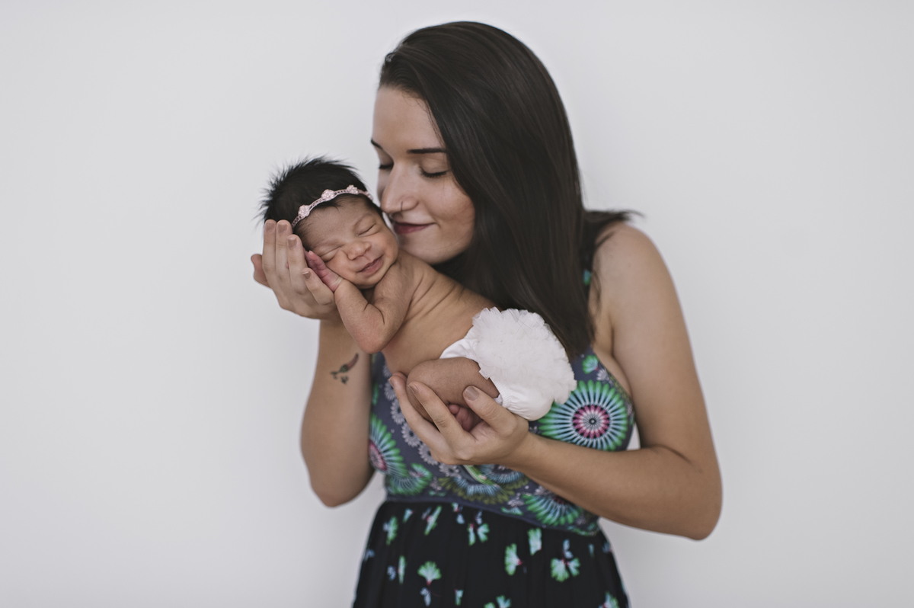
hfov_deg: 54.5
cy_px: 304
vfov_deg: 37.8
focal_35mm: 35
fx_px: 888
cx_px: 457
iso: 200
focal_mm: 35
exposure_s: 1/250
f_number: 2.2
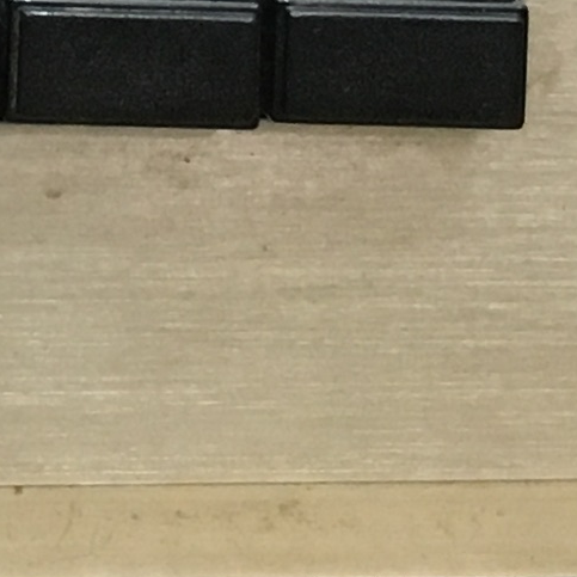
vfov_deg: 7.7
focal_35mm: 214
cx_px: -394
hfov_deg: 8.0
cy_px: -718
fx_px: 4036
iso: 160
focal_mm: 4.15
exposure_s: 1/33
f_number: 2.2
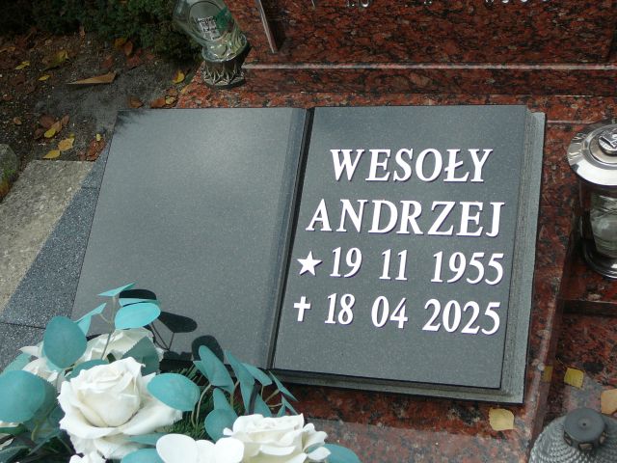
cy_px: 232
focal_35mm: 52
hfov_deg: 36.8
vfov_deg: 28.0
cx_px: 308
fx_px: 927
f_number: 3.4
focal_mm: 7.8
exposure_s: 1/250
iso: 80
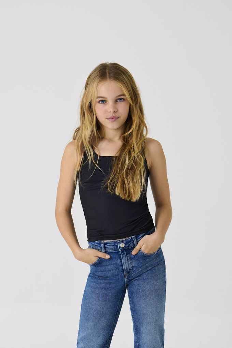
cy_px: 174
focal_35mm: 70
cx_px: 116
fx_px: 677
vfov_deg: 28.8
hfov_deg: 19.5
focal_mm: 70
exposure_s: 1/160
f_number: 10
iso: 200
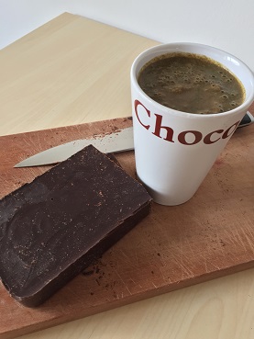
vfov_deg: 61.6
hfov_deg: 48.3
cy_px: 170
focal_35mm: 29
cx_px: 127
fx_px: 284
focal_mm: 4.15
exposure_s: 1/30
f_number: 2.2
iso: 64
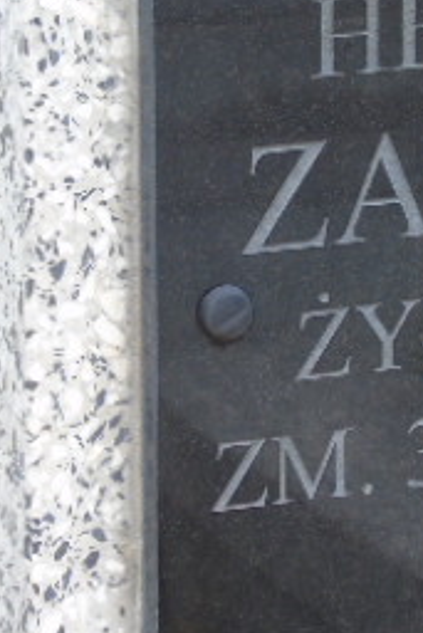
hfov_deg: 4.3
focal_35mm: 322
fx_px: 5667
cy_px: 282
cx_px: 341
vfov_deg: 6.4
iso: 100
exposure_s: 1/30
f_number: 4.6
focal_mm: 22
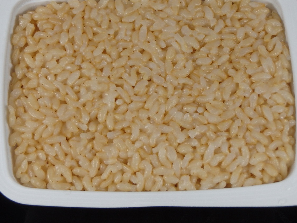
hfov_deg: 19.1
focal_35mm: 103
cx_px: 146
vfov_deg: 14.3
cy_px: 76
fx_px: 884
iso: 200
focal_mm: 13.1
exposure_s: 1/100
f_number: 5.7
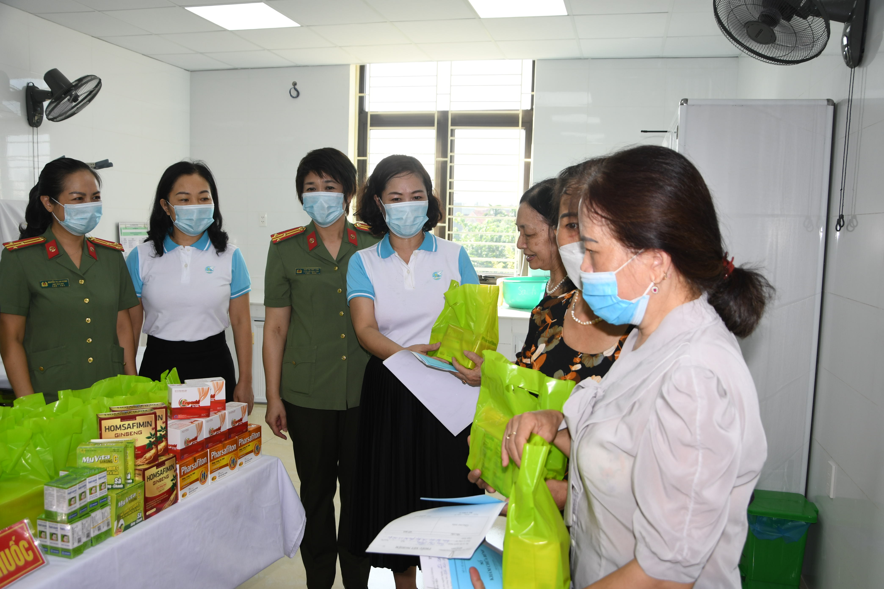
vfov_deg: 41.7
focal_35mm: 32
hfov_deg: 59.5
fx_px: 773
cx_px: 442
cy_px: 294
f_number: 5
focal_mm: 21
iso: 250
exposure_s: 1/200
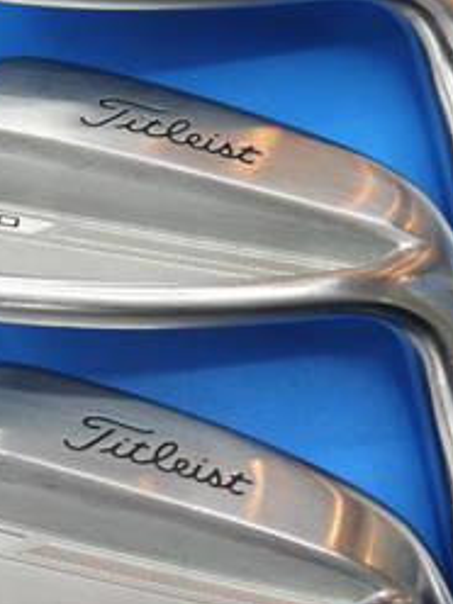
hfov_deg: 14.3
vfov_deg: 20.0
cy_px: 192
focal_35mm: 98
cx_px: -173
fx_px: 1710
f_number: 4.2
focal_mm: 19
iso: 160
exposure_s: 1/60
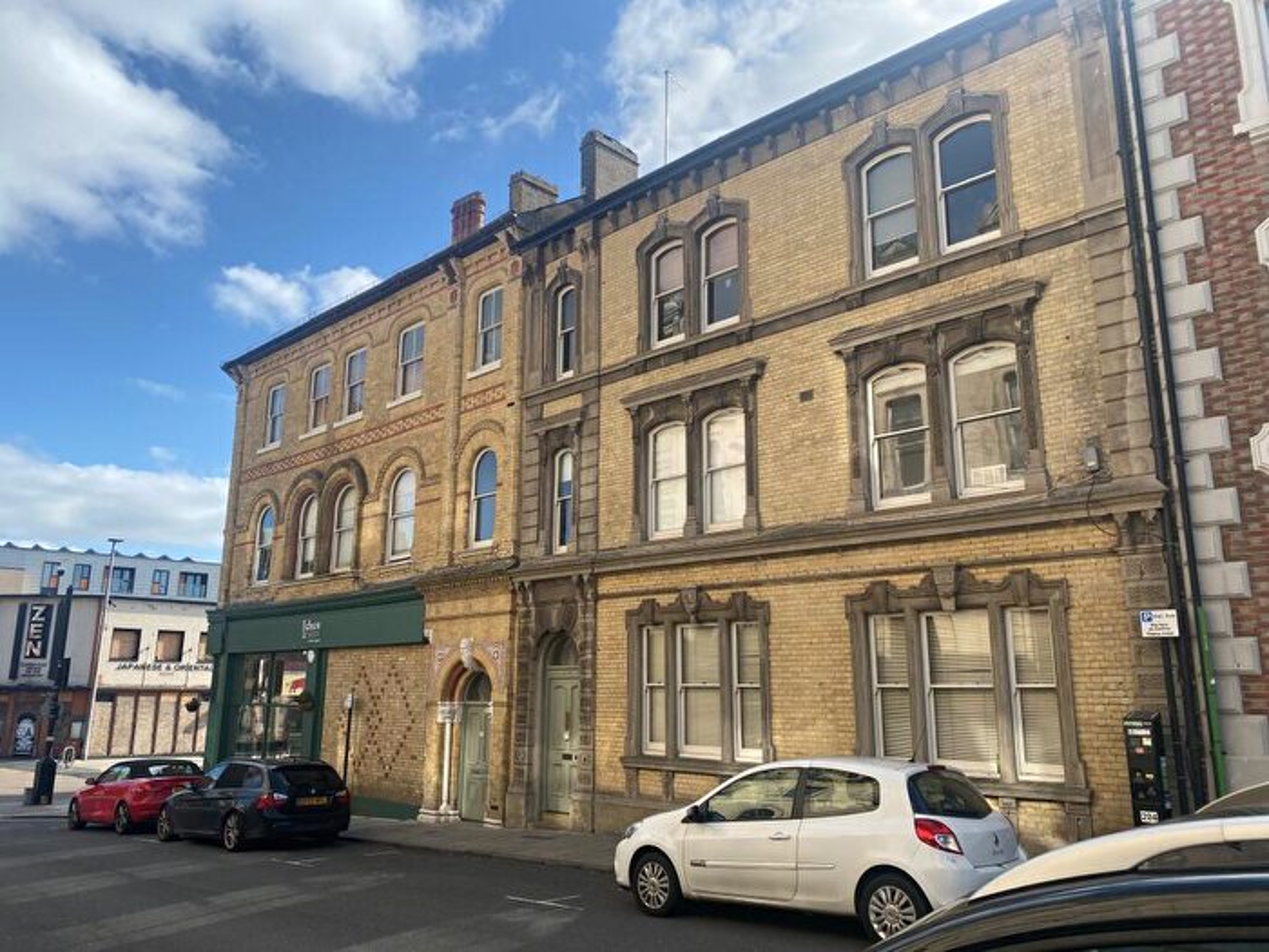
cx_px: 634
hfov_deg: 67.3
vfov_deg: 53.1
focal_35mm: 26
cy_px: 476
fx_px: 953
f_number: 1.8
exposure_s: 1/1629
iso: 32
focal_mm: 4.25
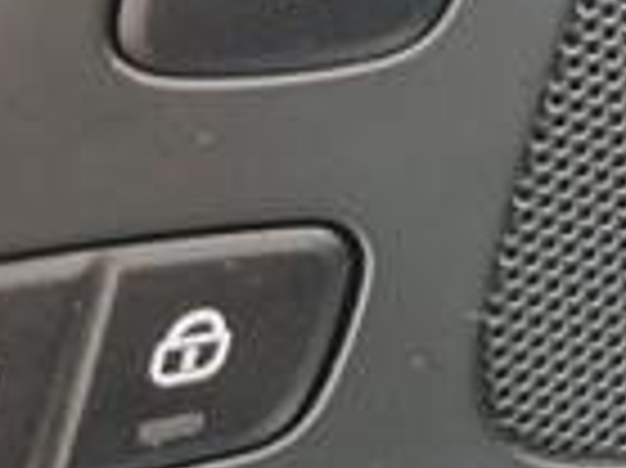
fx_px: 1915
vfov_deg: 13.6
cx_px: 1090
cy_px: -58
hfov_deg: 16.0
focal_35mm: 106
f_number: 1.8
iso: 640
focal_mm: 5.4
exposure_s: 1/33
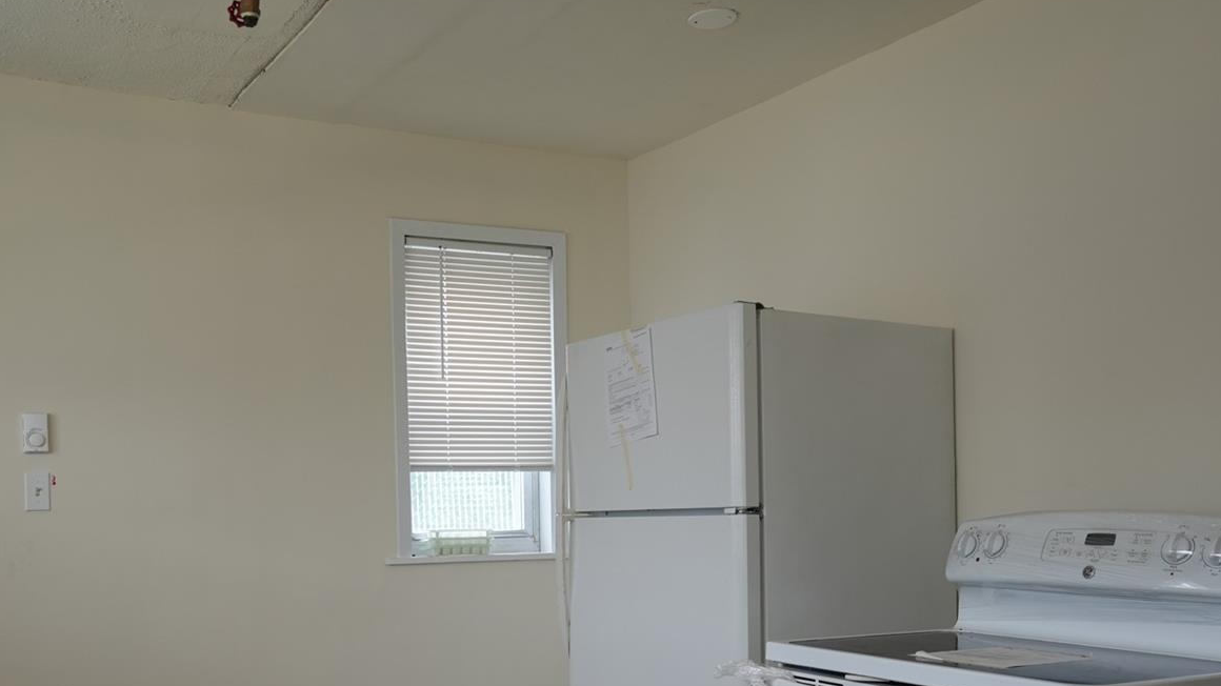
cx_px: 503
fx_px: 1198
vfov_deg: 31.4
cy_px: 518
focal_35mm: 37
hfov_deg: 53.7
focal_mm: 20
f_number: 4
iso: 320
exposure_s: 1/160
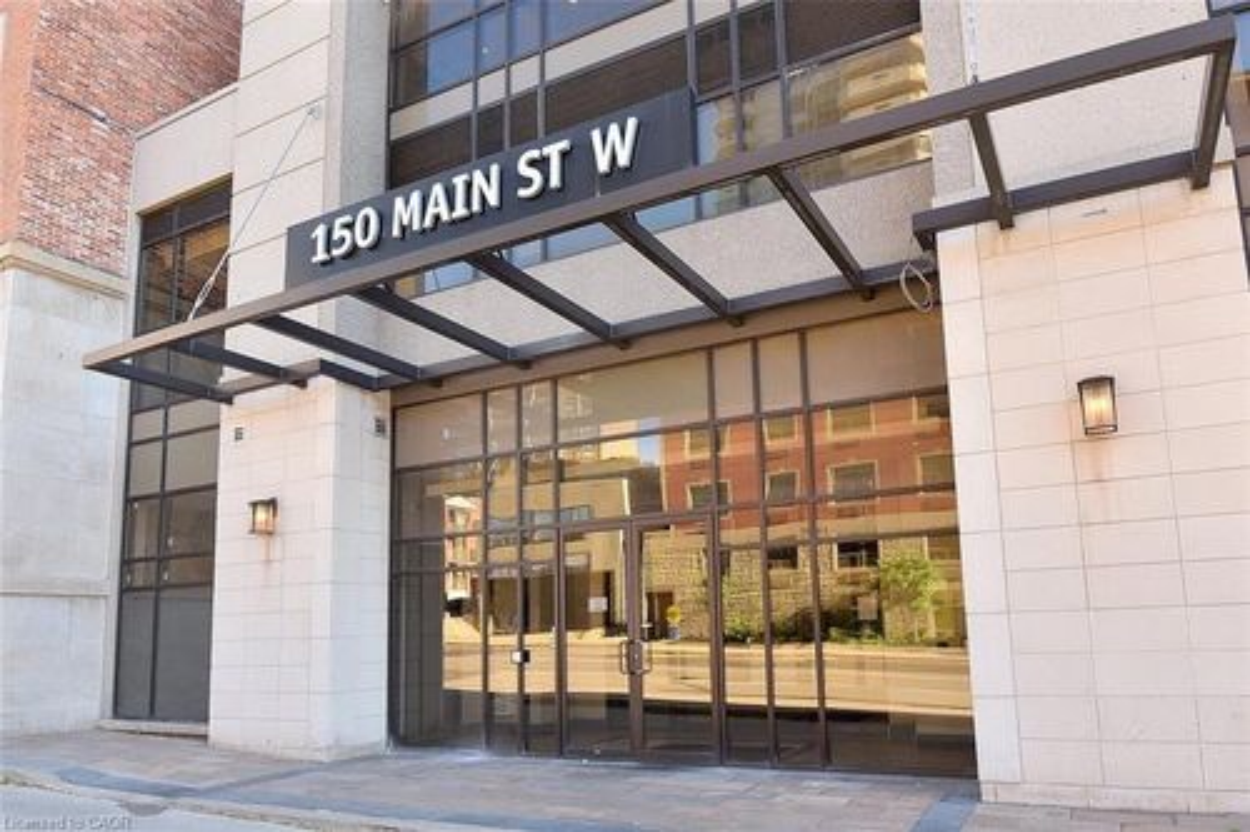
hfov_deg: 90.0
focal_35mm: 18
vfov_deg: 67.3
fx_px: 625
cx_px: 625
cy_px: 416
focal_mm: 18
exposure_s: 1/160
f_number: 6.3
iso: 250
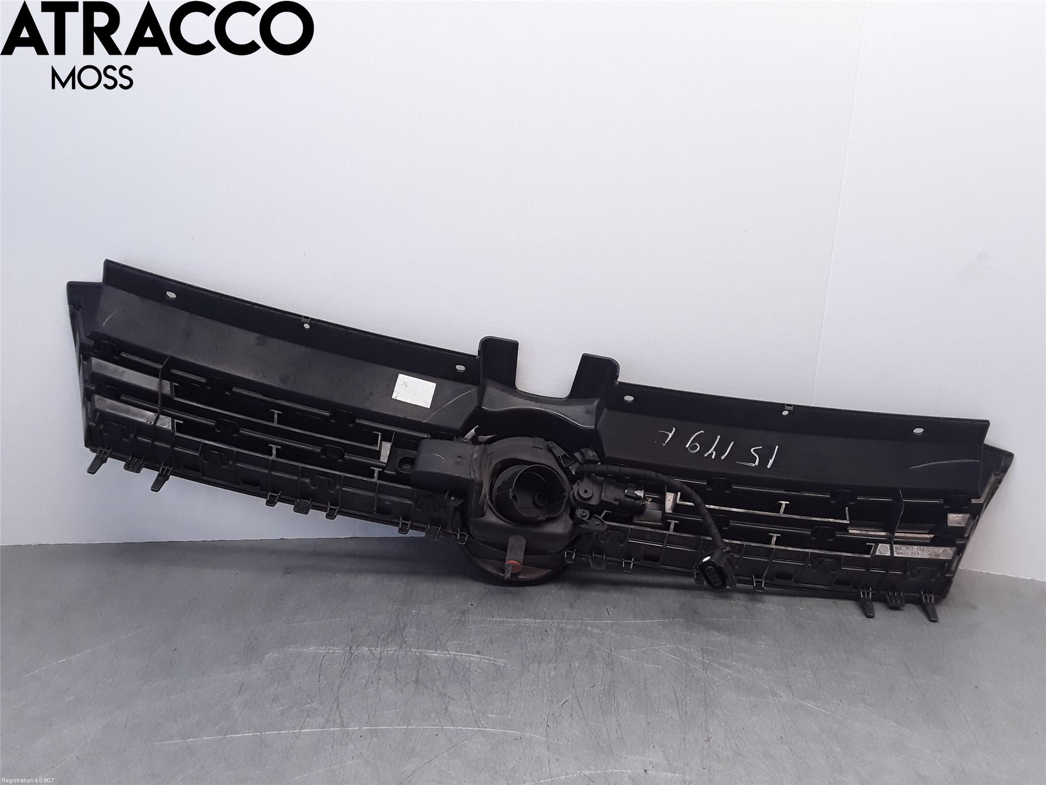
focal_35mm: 28
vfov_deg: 49.7
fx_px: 846
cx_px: 523
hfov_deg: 63.4
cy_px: 392
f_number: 1.9
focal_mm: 2.91
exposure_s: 1/168
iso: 100
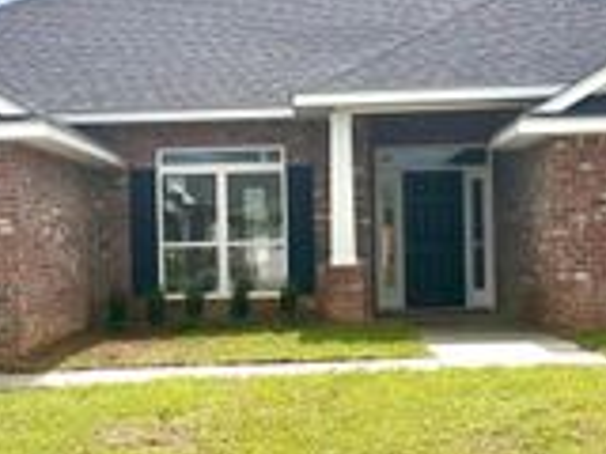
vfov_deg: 19.6
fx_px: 1313
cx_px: 250
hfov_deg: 26.0
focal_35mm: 75
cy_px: 267
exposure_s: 1/10753
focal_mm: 6.86
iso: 80
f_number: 1.78
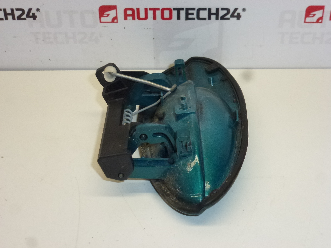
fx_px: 469
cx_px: 166
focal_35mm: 49
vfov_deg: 29.7
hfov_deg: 38.9
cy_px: 124
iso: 400
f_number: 4.1
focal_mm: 8.7
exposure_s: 1/200
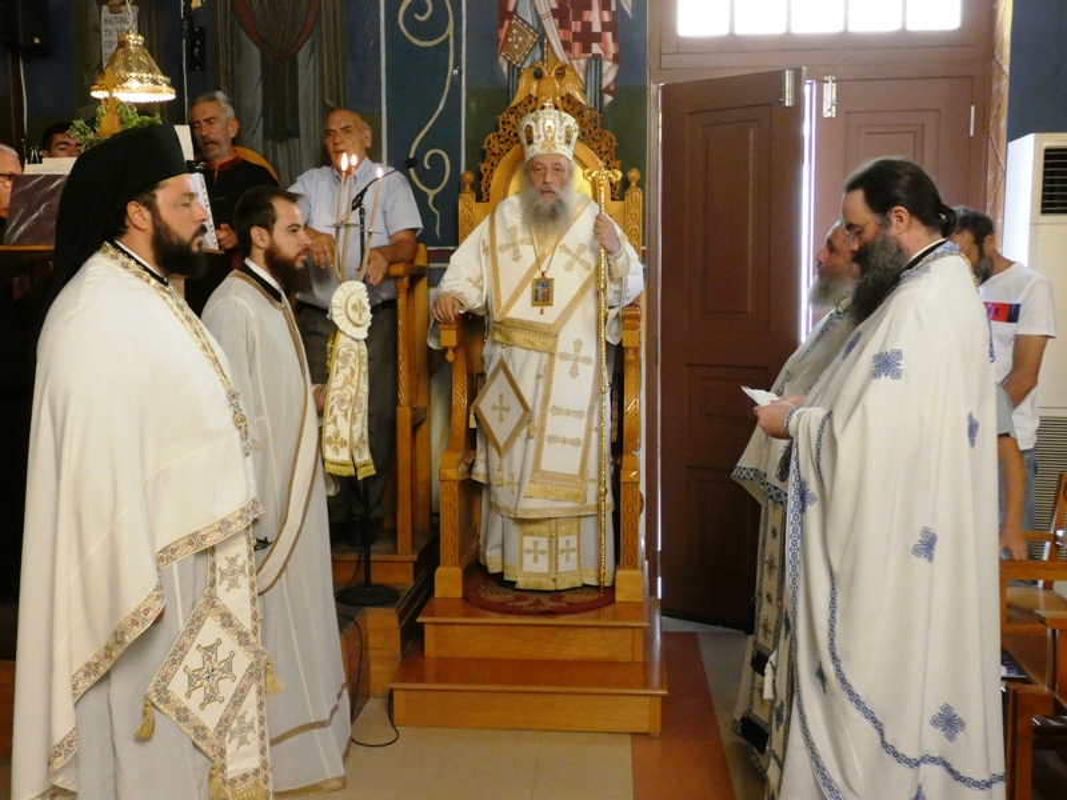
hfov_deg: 49.0
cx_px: 534
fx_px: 1171
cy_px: 400
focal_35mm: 38
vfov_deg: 37.7
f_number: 3.5
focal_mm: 6.8
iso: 800
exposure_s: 1/80
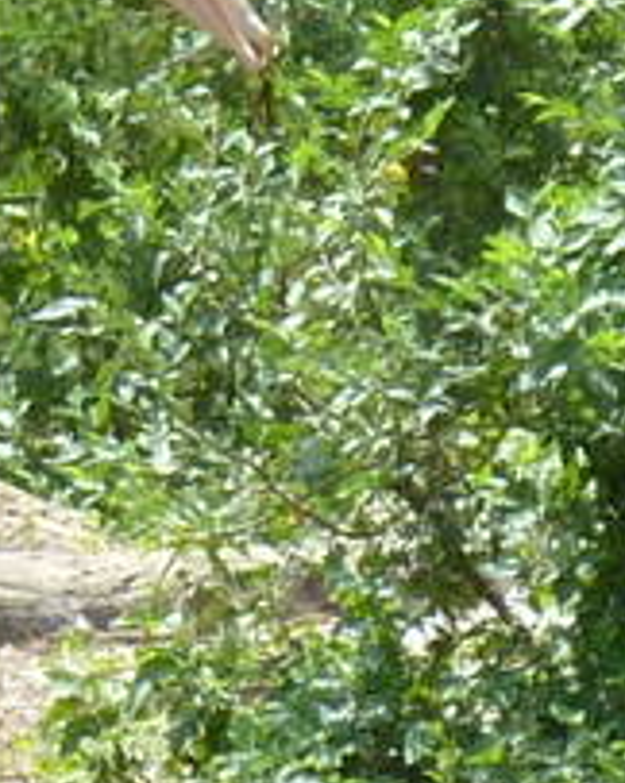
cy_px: -339
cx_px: 876
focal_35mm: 1218
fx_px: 28205
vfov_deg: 1.6
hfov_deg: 1.3
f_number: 4.5
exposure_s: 1/500
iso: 200
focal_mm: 25.9
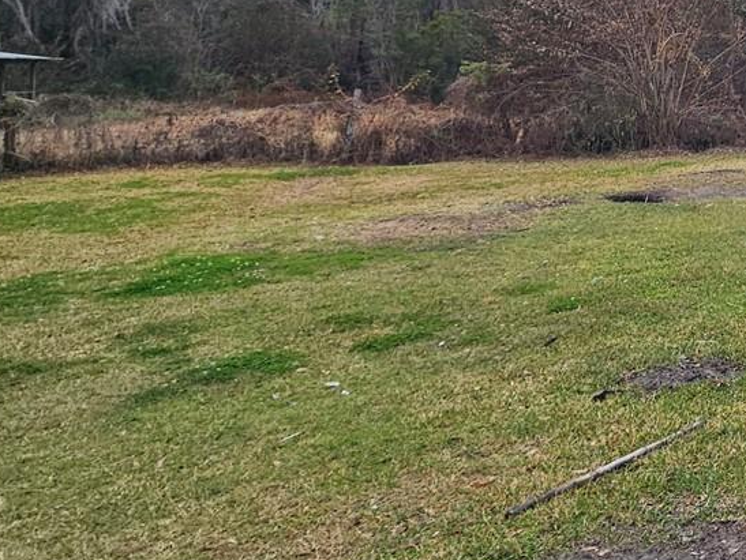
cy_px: 19
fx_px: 819
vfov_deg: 34.8
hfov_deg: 31.7
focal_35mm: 38
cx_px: 1050
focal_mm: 2.2
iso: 50
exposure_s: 1/1695
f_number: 2.2
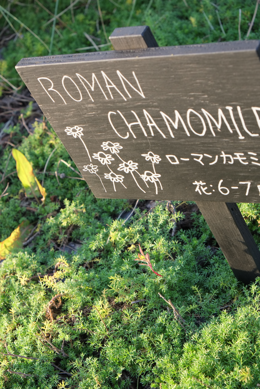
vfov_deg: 24.5
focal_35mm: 83
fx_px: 899
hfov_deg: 16.5
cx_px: 130
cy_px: 194
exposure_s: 1/60
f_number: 8
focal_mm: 55
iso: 400
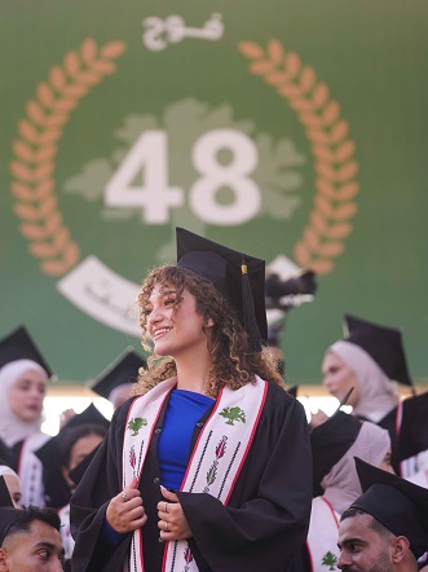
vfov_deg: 10.4
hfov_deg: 7.8
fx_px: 3135
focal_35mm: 190
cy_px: 286
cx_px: 160
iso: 320
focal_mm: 131
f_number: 2.8
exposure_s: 1/320
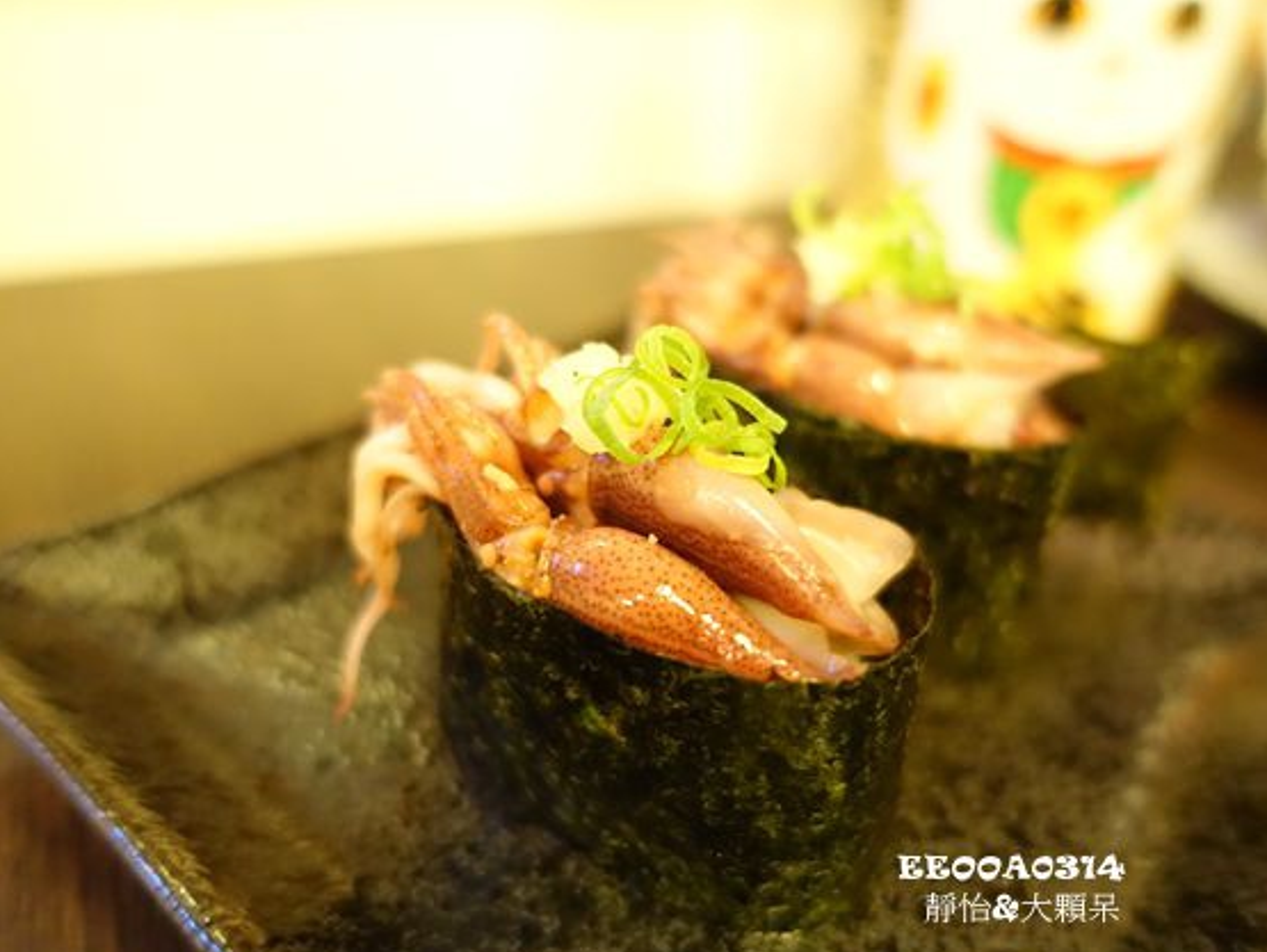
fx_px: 989
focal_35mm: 27
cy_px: 492
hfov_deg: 65.3
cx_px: 664
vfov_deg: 51.4
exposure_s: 1/6
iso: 1600
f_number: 1.8
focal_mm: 8.8
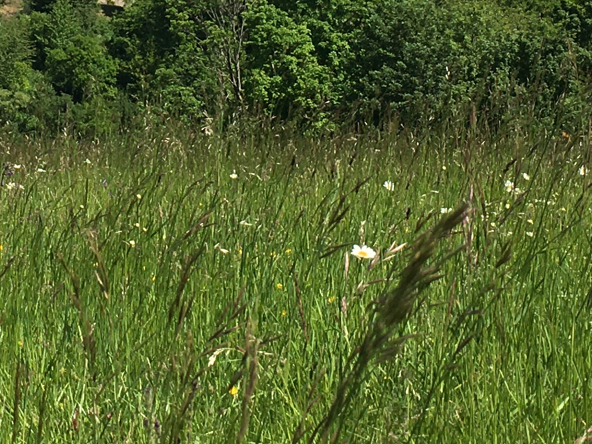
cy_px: -69
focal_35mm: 108
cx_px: 112
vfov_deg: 13.4
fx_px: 1847
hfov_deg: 18.0
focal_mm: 4.15
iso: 25
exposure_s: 1/1570
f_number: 2.2
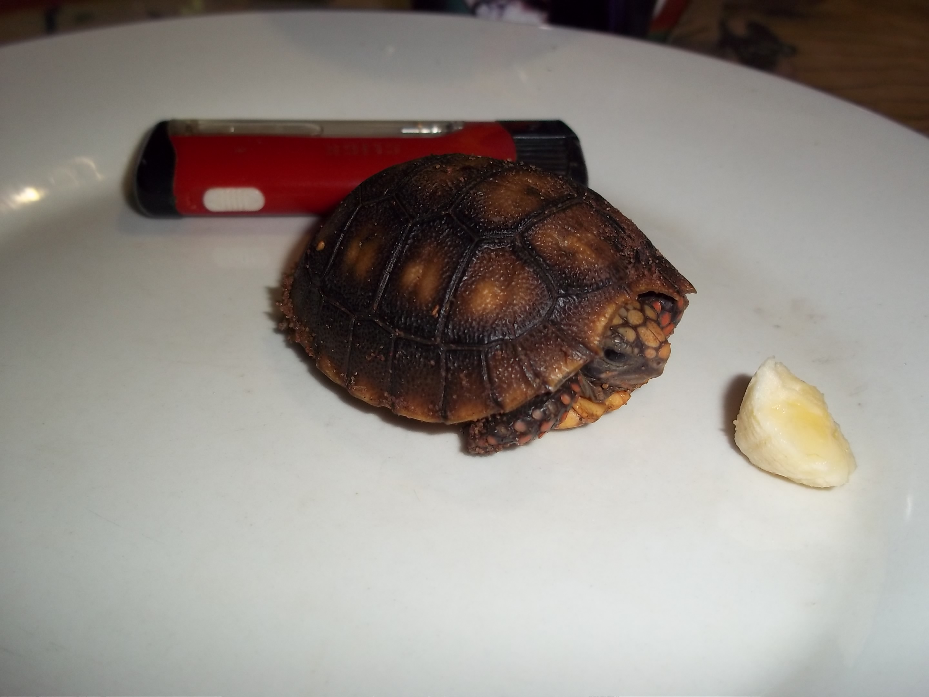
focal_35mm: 36
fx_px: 966
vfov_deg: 39.7
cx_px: 464
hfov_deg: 51.4
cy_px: 348
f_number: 3.1
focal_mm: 6.5
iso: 80
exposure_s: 1/30
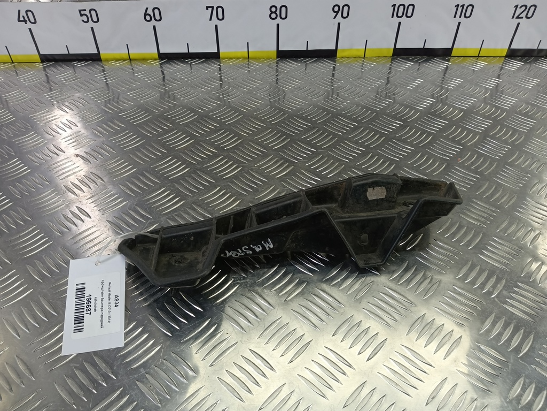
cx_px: 274
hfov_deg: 73.9
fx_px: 363
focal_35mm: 23
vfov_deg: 58.9
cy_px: 206
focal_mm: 4.11
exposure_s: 1/50
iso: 83
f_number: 1.6
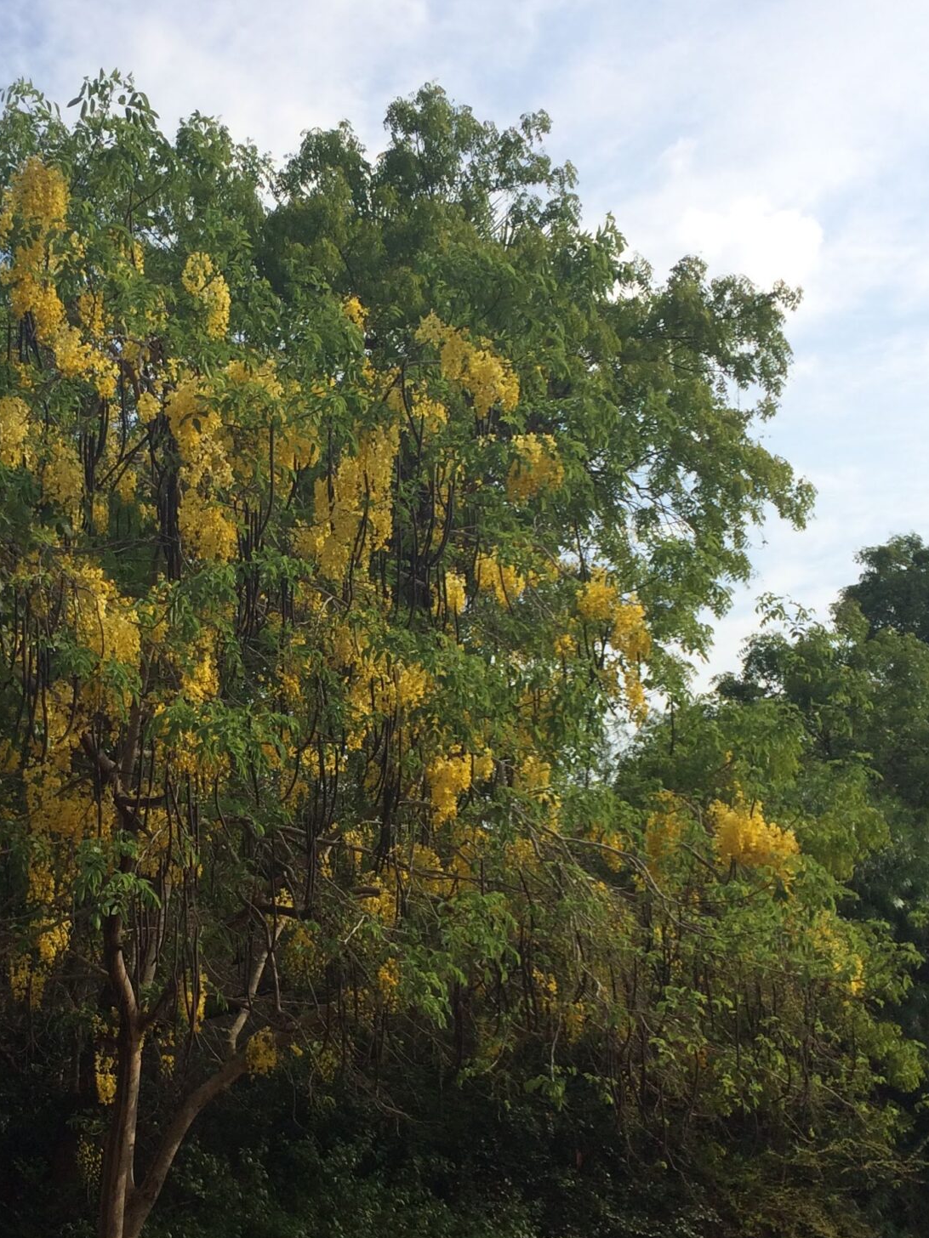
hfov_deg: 28.0
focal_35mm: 51
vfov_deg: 37.2
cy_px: 787
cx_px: 199
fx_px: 1825
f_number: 2.2
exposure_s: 1/1953
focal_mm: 4.15
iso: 32
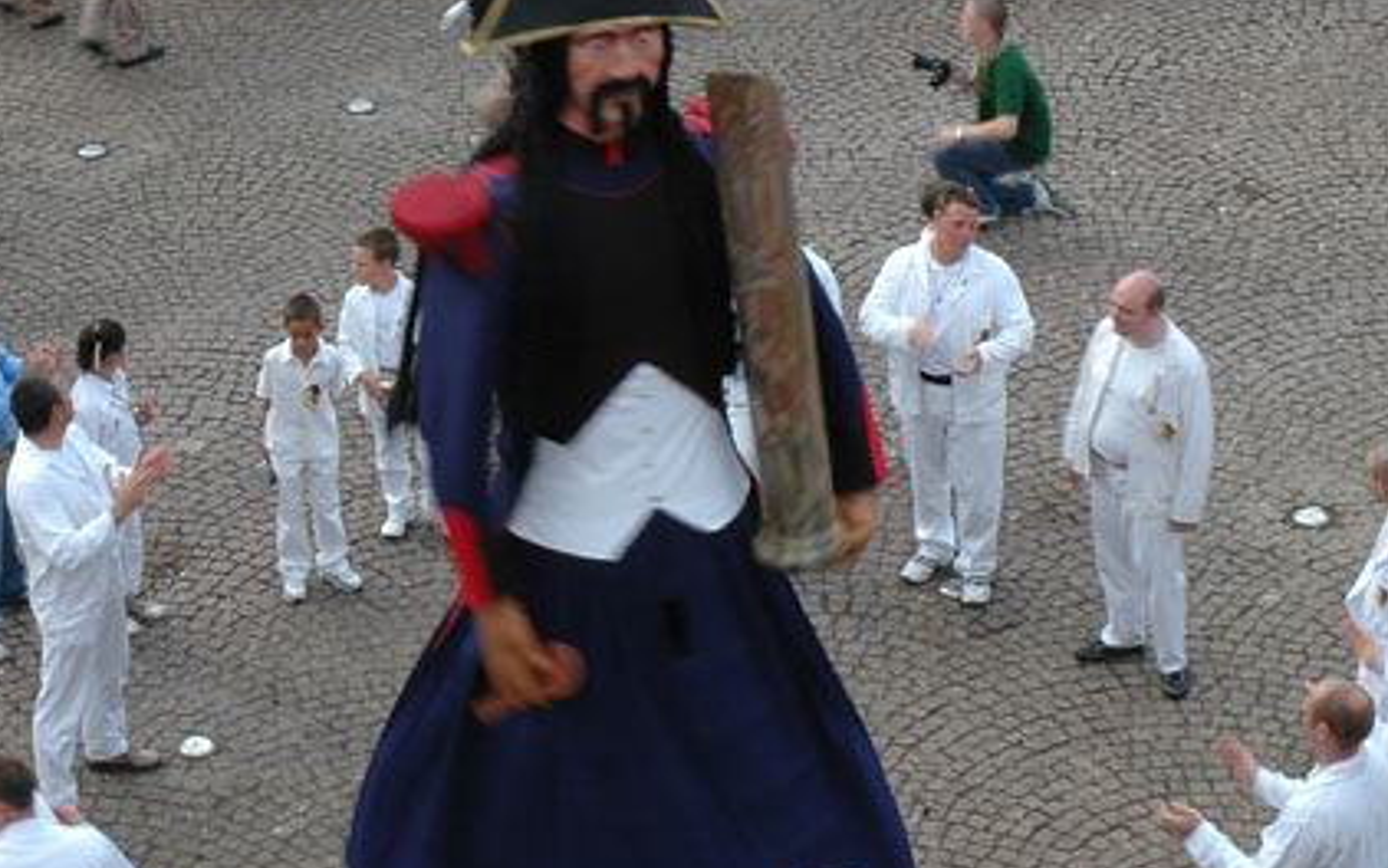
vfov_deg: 11.8
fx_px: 4162
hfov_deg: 18.8
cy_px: 49
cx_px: 342
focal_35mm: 110
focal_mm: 38
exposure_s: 1/15
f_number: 20
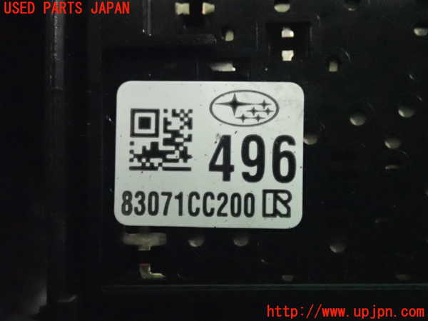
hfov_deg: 29.8
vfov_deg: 22.6
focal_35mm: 65
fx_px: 804
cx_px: 214
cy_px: 160
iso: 5000
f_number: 3.8
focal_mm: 11.78
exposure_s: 1/60
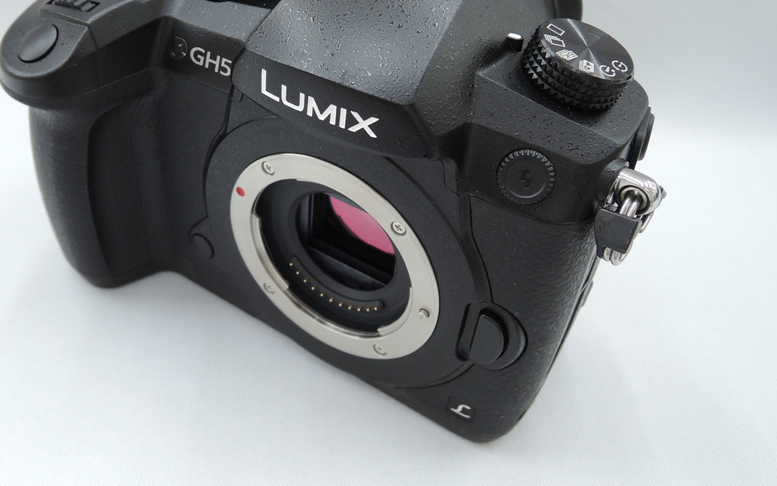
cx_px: 296
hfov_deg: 59.0
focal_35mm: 32
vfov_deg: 39.1
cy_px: 175
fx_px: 678
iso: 110
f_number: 2.8
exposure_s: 1/30
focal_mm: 5.1
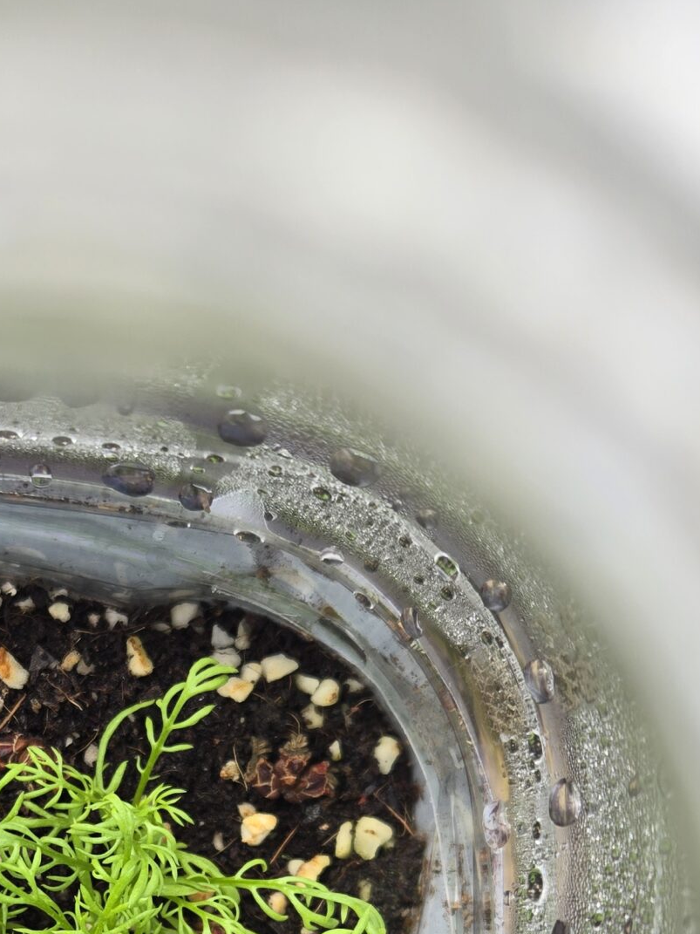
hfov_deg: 25.6
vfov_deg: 31.6
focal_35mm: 55
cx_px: 44
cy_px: 983
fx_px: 1483
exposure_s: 1/434
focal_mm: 5.4
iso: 25
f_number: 1.8
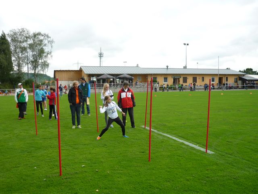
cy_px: 97
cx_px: 129
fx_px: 246
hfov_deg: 55.4
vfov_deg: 42.9
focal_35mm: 33
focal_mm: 5.5
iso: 125
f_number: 2.8
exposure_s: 1/500
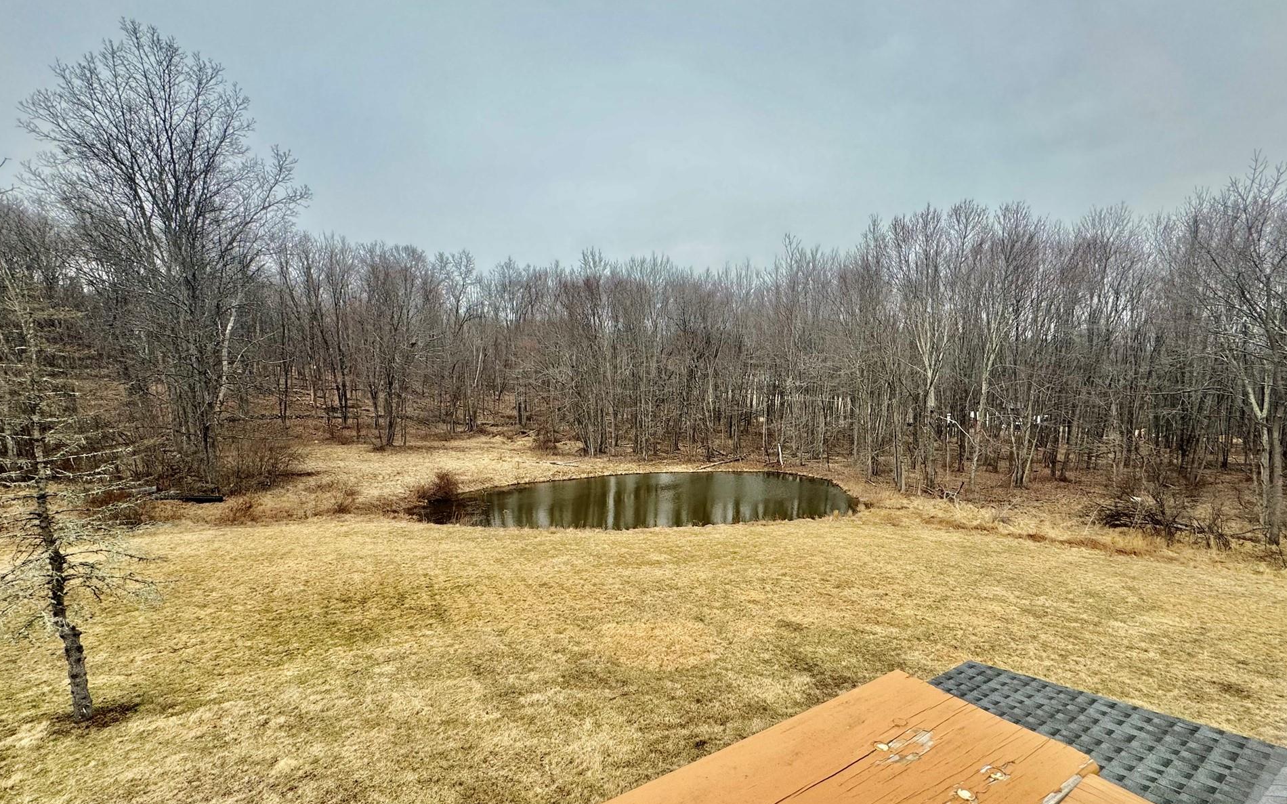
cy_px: 454
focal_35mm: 16
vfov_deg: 70.9
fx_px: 561
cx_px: 667
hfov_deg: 97.8
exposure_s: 1/1048
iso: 50
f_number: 2.2
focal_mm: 2.22
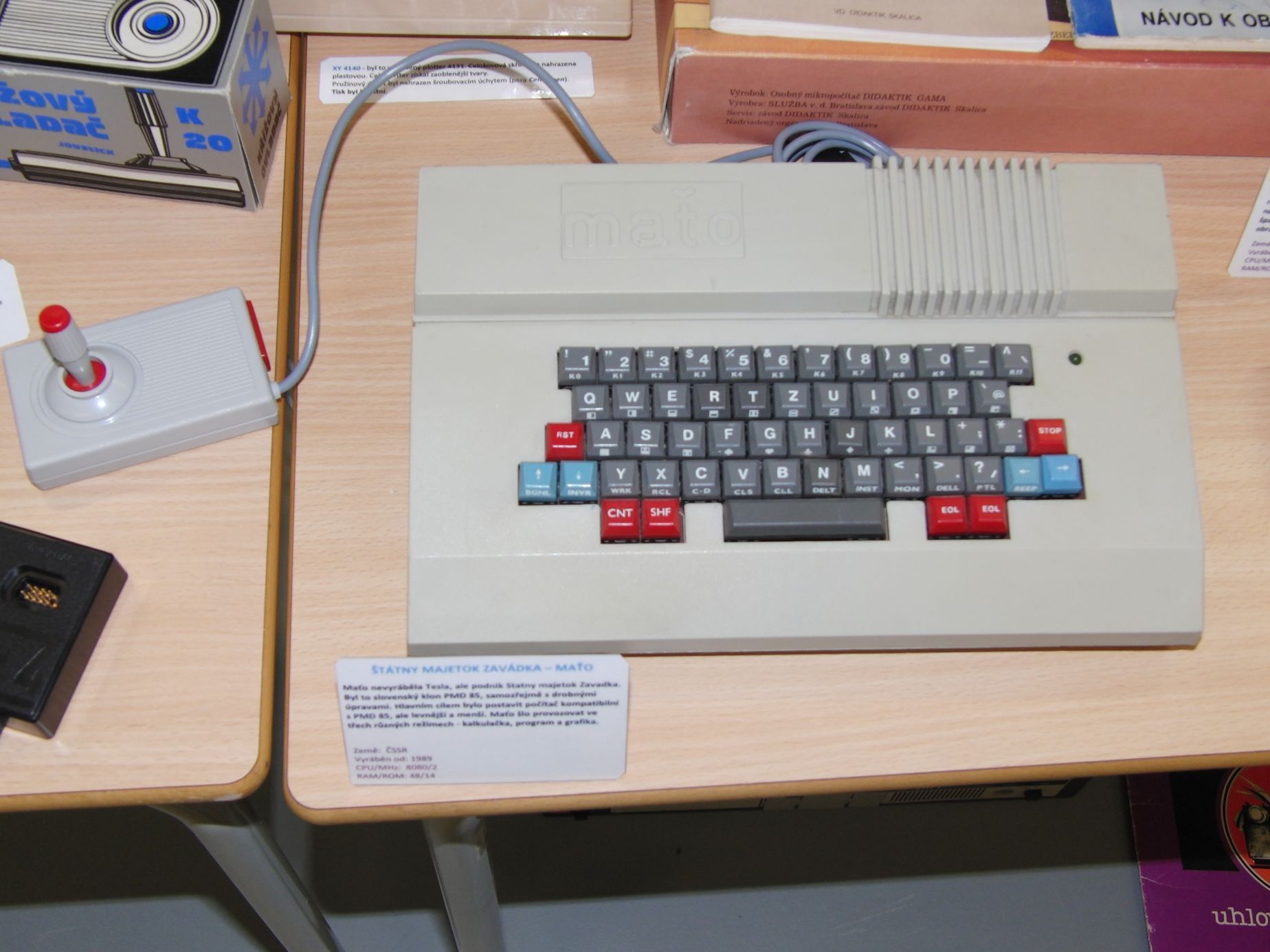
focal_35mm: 44
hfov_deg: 42.9
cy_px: 476
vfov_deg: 32.9
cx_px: 635
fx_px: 1614
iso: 100
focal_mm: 8.8
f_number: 2.7
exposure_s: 1/160
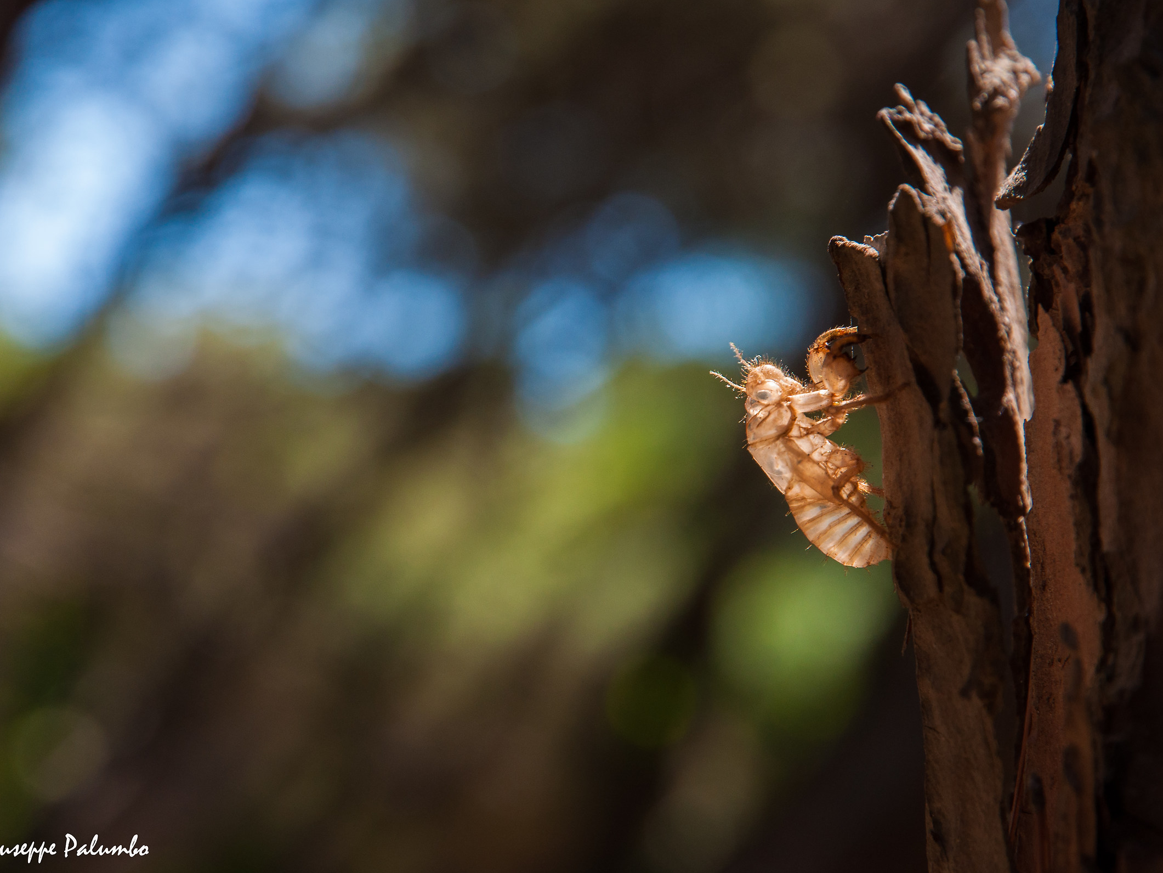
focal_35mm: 139
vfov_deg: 10.7
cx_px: 579
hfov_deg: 14.2
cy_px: 437
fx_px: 4655
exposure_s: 1/320
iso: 400
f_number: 8
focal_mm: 85
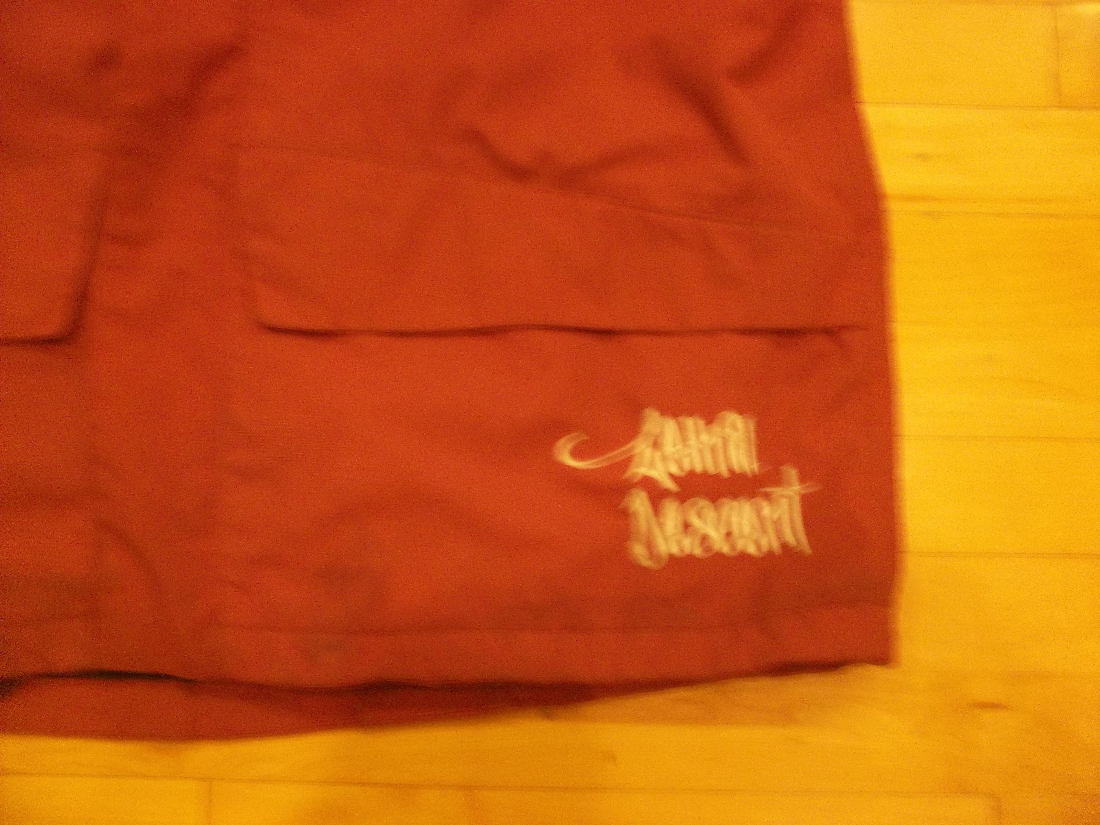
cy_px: 412
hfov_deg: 49.0
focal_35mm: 38
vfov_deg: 37.7
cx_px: 550
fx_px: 1208
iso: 189
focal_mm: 6.3
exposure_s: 1/8
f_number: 4.5
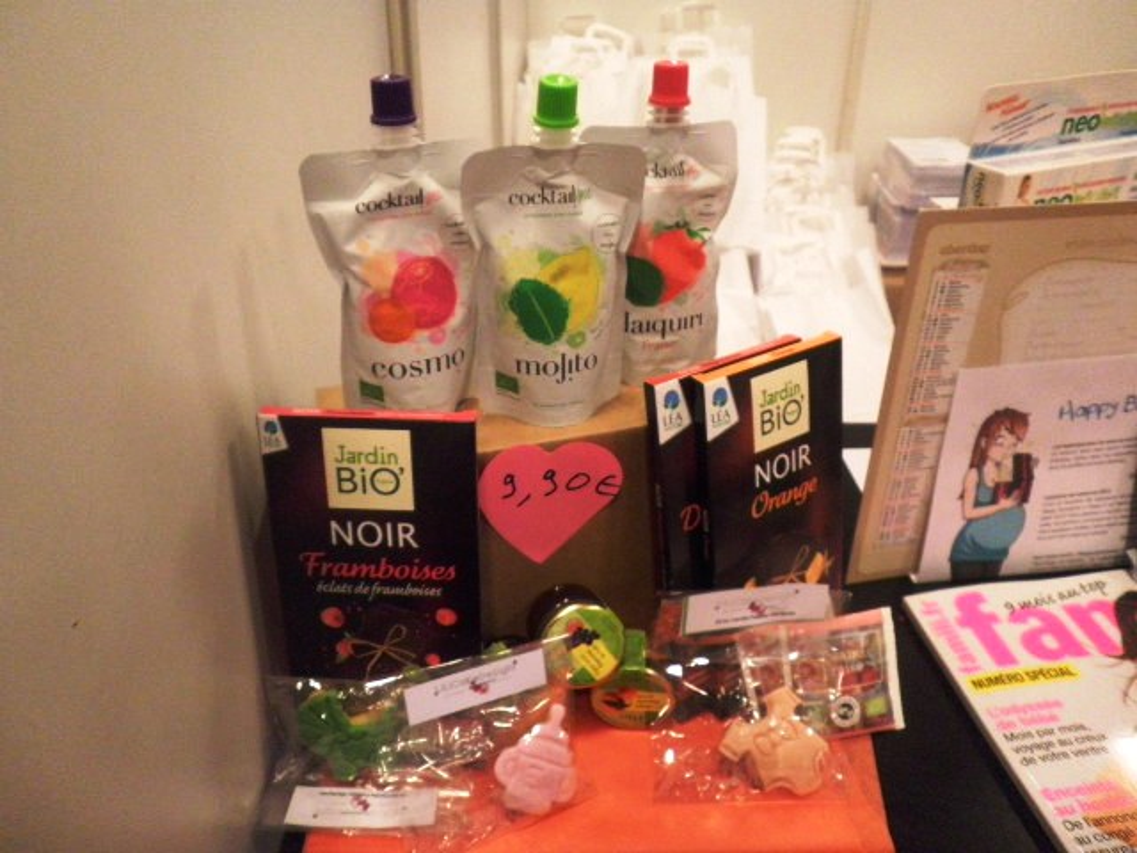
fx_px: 854
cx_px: 568
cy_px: 426
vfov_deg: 53.1
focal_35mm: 26
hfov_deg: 67.3
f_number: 2.6
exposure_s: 1/60
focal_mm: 4.7
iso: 400
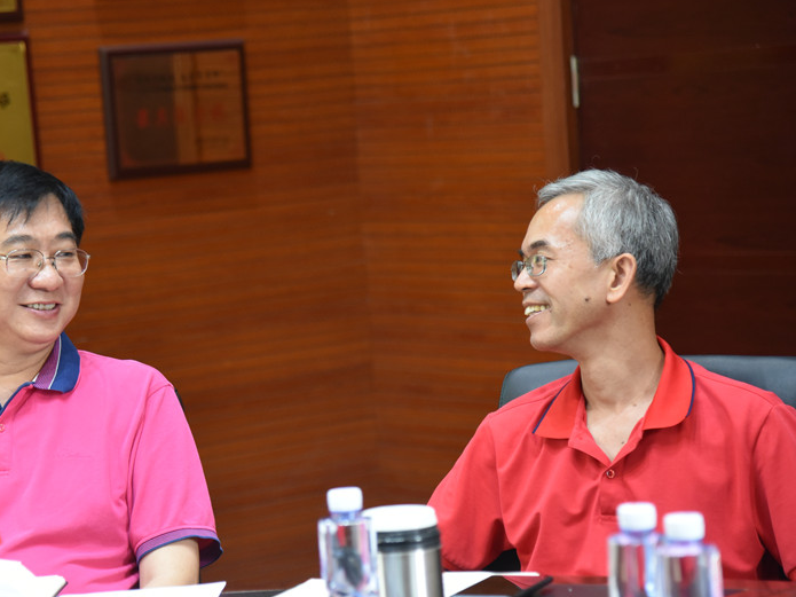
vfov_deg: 10.7
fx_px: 3173
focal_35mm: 138
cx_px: 305
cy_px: 338
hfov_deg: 14.3
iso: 2200
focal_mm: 105
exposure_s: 1/60
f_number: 4
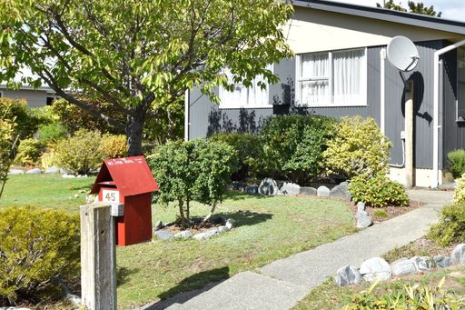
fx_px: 465
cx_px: 327
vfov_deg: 36.7
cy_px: 119
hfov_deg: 51.7
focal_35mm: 36
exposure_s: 1/400
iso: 200
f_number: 10
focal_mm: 16
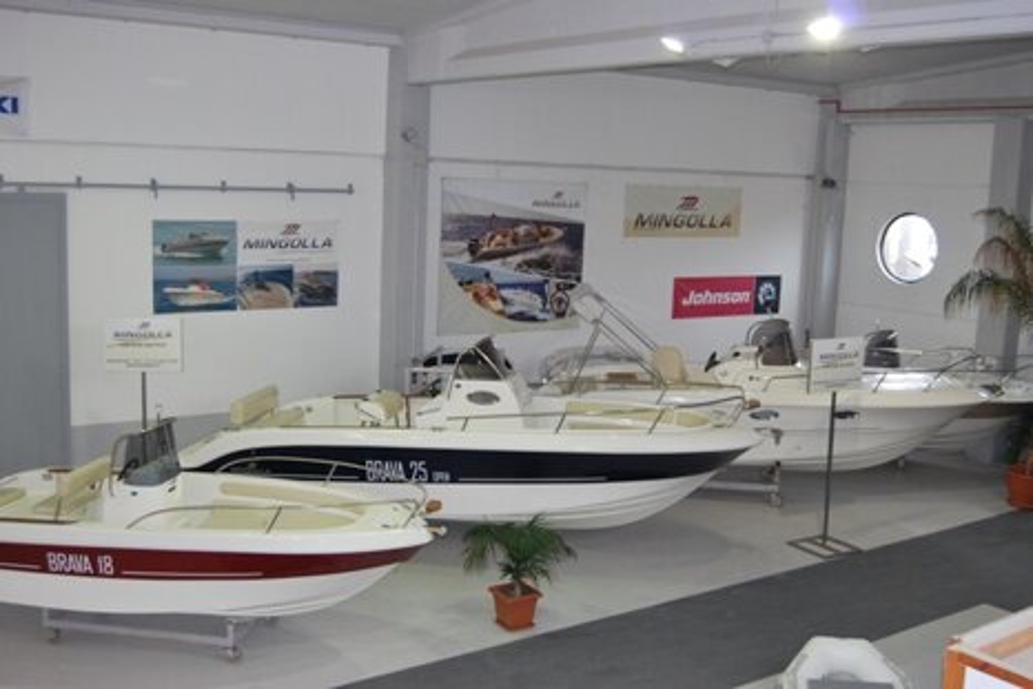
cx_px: 516
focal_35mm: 39
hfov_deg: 49.5
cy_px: 344
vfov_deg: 34.2
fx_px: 1119
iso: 500
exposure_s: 1/60
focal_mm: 26
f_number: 4
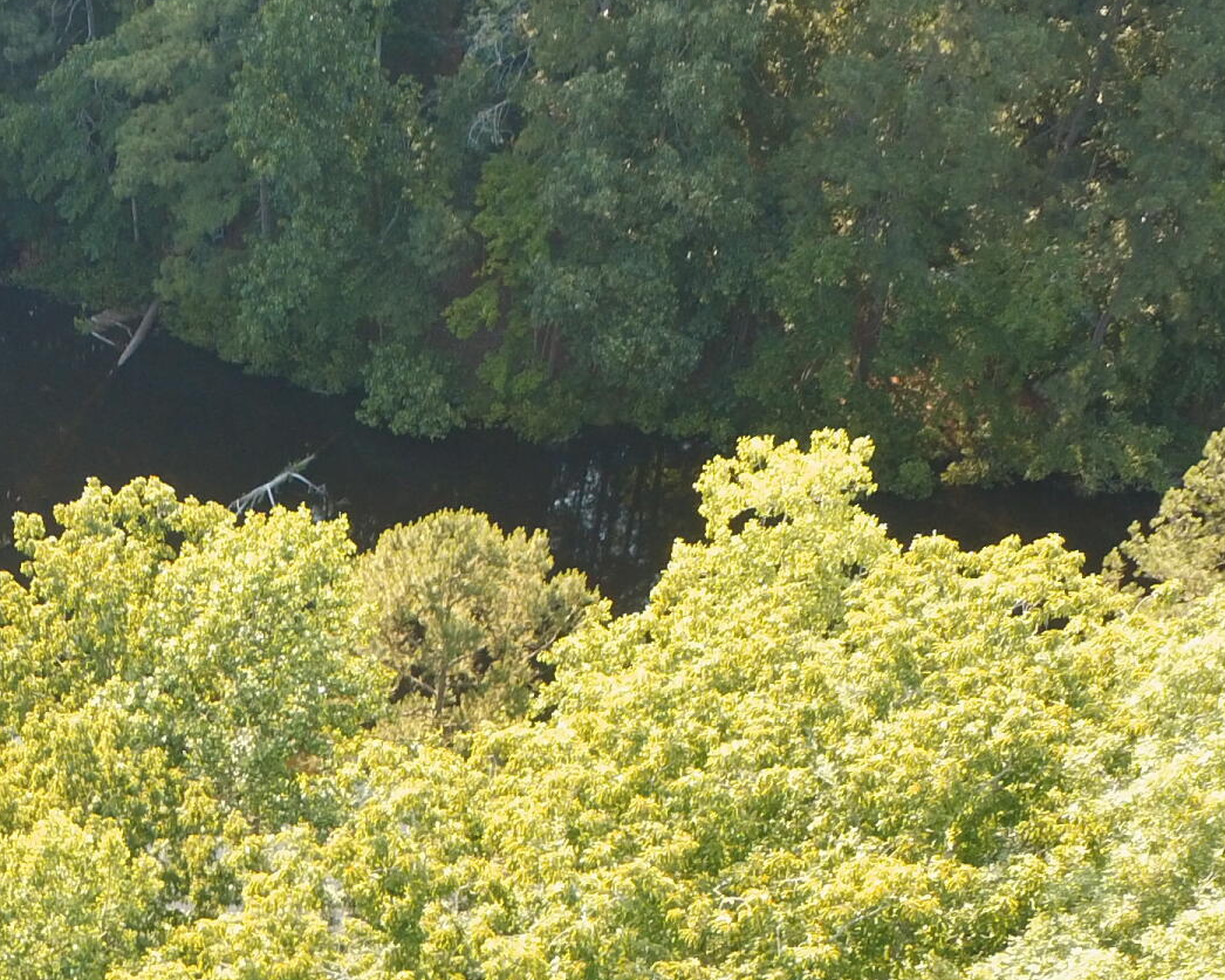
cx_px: 88
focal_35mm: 56
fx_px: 2030
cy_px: 1313
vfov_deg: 23.6
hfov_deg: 31.7
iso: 140
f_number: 2.8
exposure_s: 1/100
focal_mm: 3.61
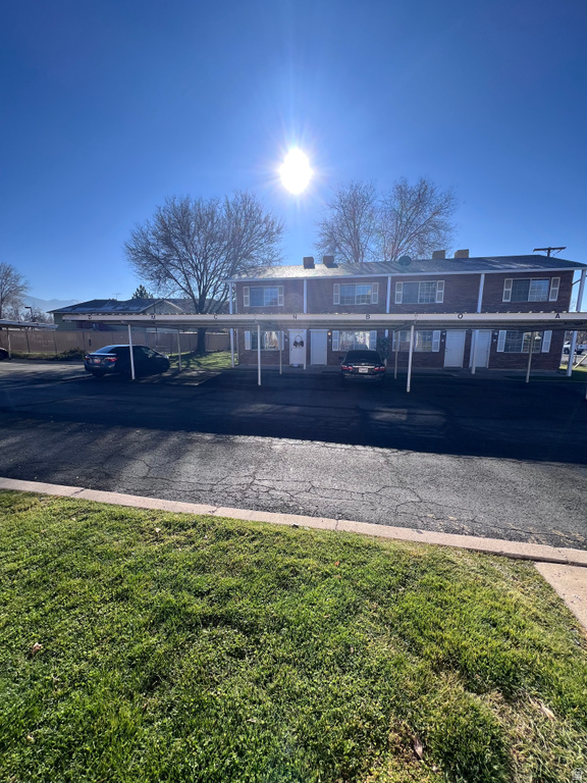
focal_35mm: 13
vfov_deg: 106.2
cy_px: 392
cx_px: 294
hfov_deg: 89.9
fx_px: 294
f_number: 1.8
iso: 32
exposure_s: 1/1143
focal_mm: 1.57
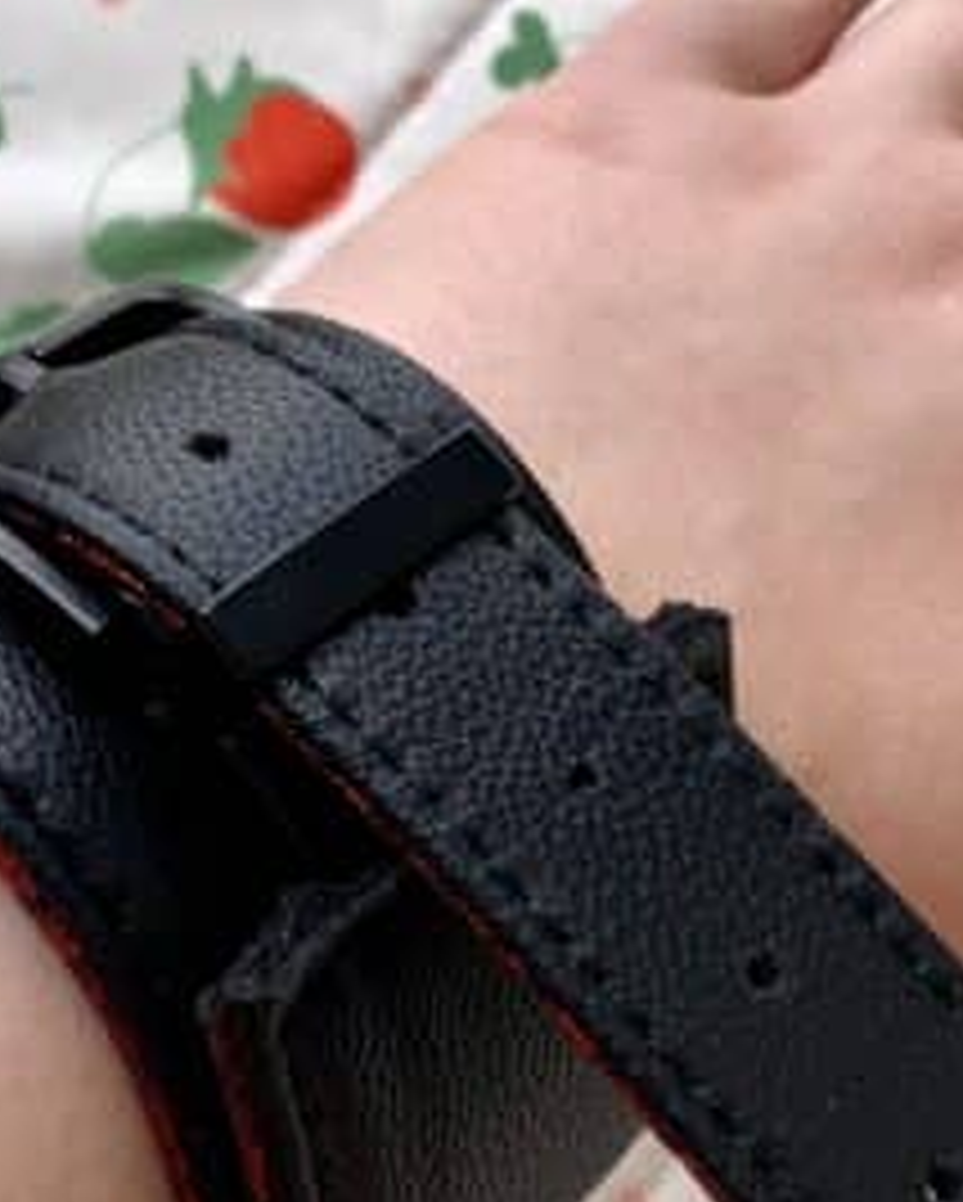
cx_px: 324
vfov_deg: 26.0
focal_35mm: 73
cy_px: 716
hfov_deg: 20.9
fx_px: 2598
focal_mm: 4.25
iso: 25
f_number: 1.8
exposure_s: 1/163
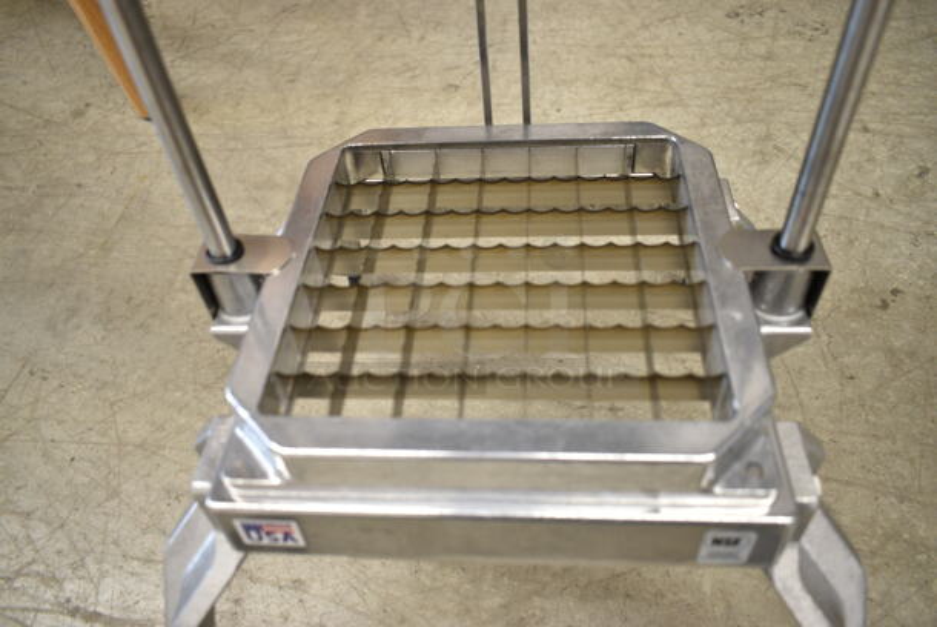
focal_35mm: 27
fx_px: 703
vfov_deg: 48.0
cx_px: 468
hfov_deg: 67.3
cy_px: 314
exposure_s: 1/30
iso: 450
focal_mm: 18
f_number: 3.5
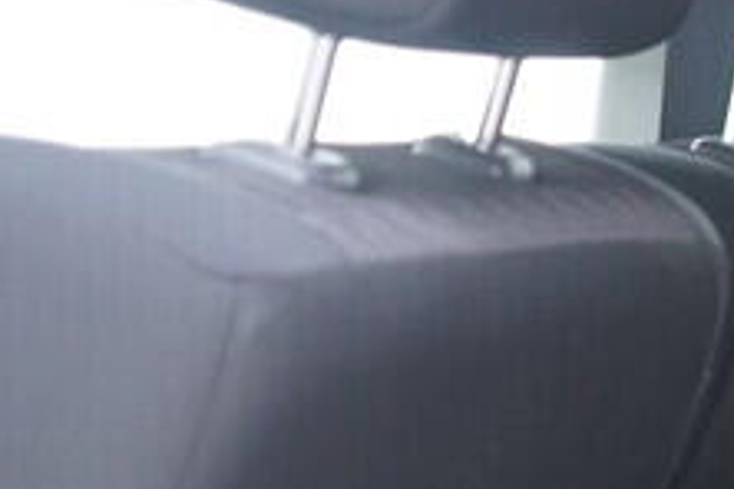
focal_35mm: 166
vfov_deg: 8.0
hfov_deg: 11.3
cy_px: 923
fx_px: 3384
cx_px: 1402
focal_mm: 24
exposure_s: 1/40
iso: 640
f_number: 2.8
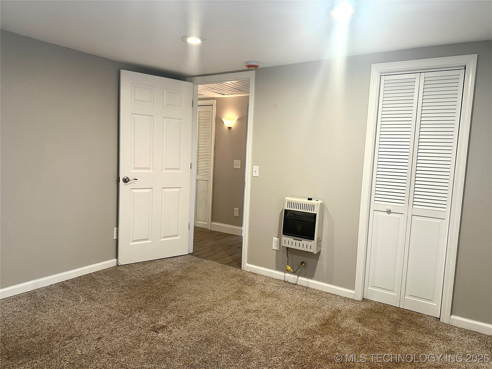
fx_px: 341
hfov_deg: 71.6
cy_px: 184
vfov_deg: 56.8
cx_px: 246
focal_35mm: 24
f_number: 1.78
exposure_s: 1/60
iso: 250
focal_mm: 6.86
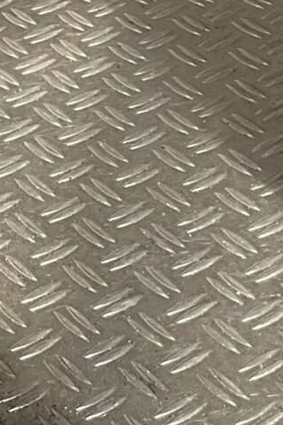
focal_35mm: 160
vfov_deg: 12.2
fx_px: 1887
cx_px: -132
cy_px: -229
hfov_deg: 8.4
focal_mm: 3
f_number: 1.8
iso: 16
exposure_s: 1/519
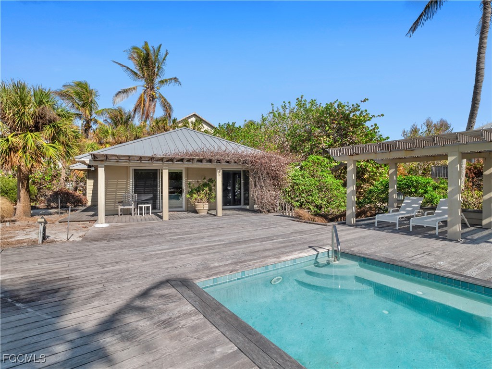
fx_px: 256
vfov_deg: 71.6
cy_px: 184
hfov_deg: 87.8
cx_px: 246
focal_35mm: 18
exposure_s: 1/1000
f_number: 7.1
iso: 200
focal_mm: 9
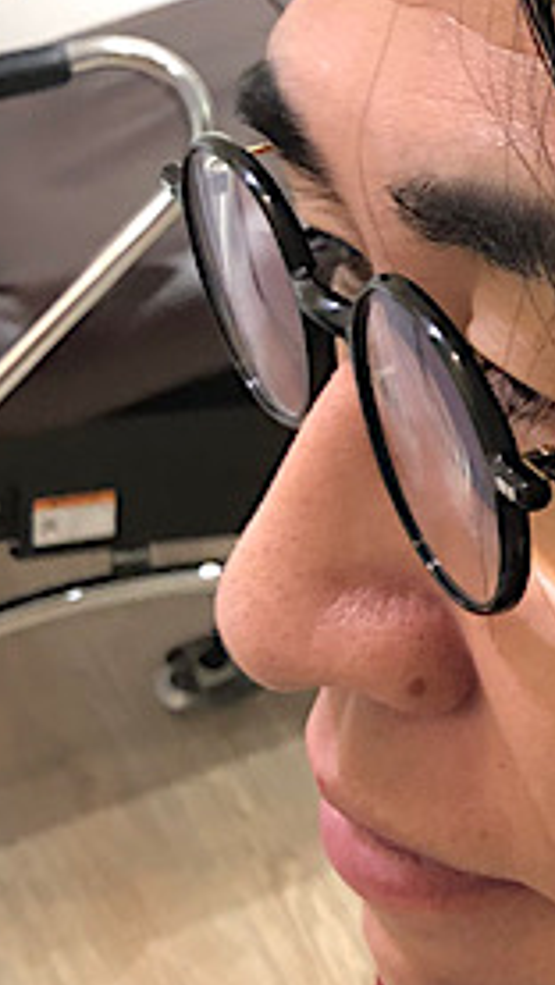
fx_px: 2588
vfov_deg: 21.4
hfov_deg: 11.5
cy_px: 238
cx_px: 945
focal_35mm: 99
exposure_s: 1/14
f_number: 1.8
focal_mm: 3.99
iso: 100
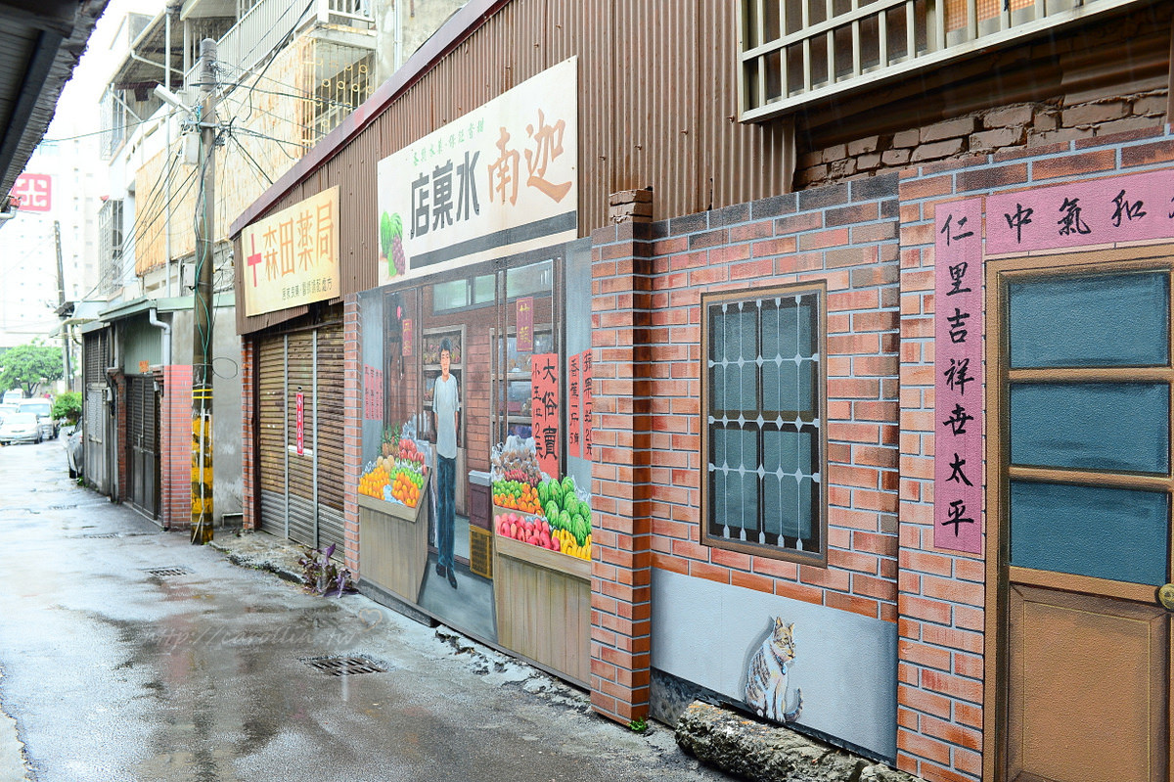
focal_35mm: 35
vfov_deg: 37.8
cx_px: 587
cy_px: 391
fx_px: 1141
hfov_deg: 54.5
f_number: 4.5
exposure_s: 1/80
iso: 500
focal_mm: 35
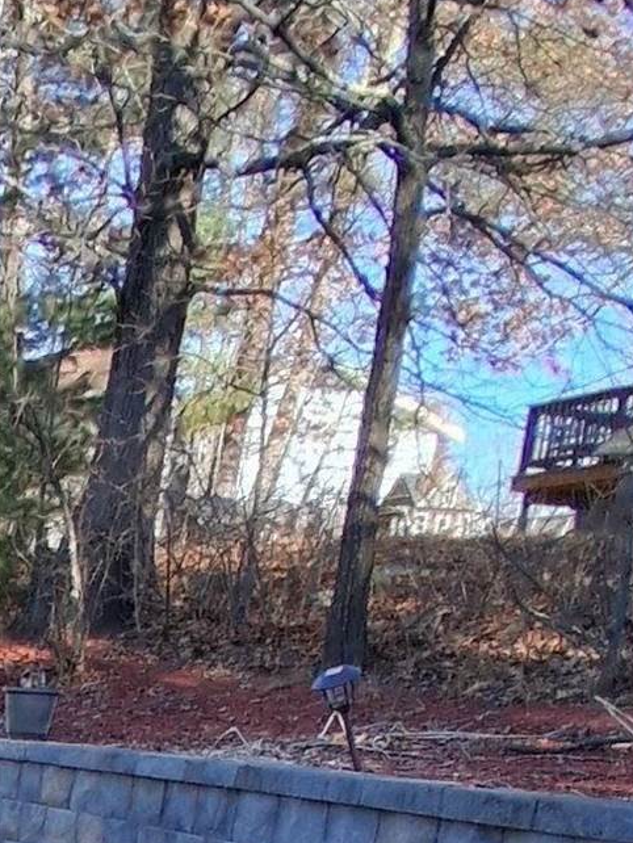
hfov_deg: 19.7
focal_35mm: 61
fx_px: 1486
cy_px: 1191
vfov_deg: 25.5
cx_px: -403
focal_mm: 1.4
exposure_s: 1/439
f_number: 2.2
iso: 50
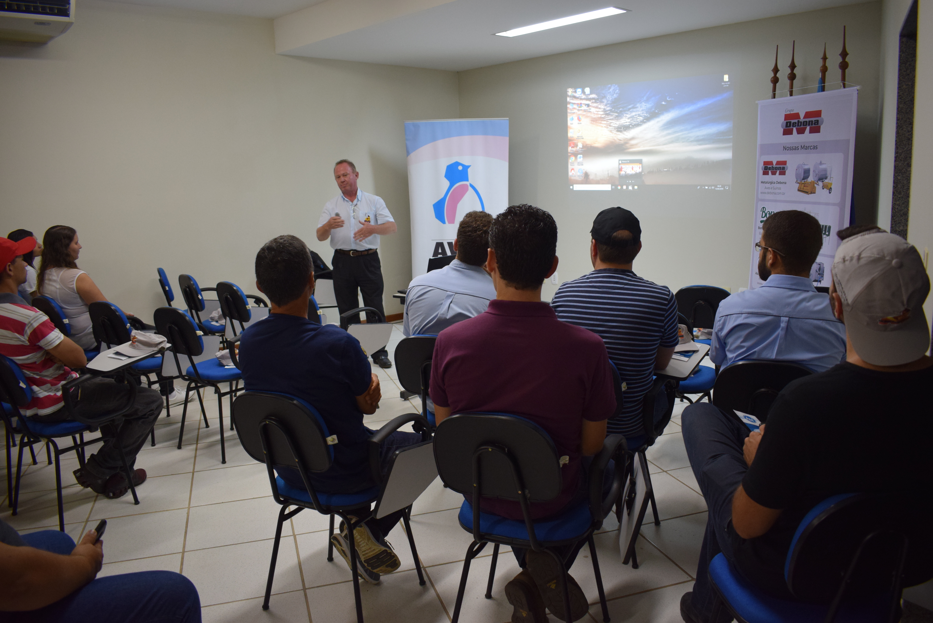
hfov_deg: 67.4
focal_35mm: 27
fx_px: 700
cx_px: 466
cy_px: 312
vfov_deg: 48.0
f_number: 3.5
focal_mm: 18
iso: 900
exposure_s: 1/60
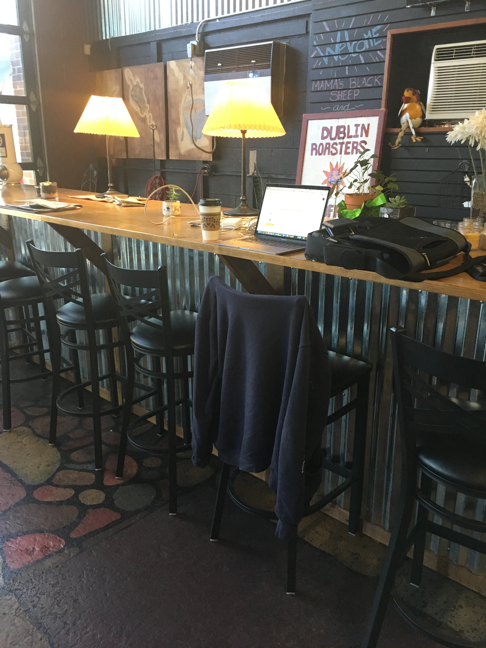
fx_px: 543
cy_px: 324
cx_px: 243
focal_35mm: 29
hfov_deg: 48.2
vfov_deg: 61.7
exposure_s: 1/30
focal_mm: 4.15
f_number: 2.2
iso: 160
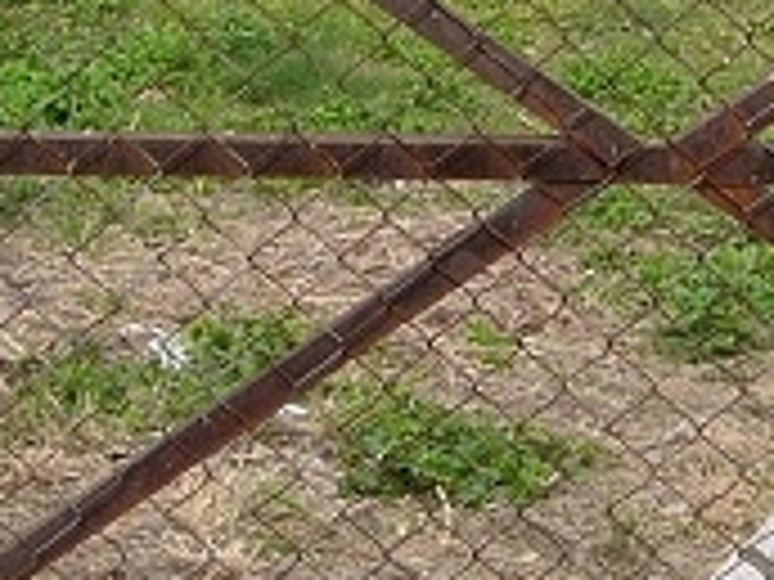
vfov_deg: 11.0
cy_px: 4
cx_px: 585
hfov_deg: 14.7
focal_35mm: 134
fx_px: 2996
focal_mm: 6
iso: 50
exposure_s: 1/200
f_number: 4
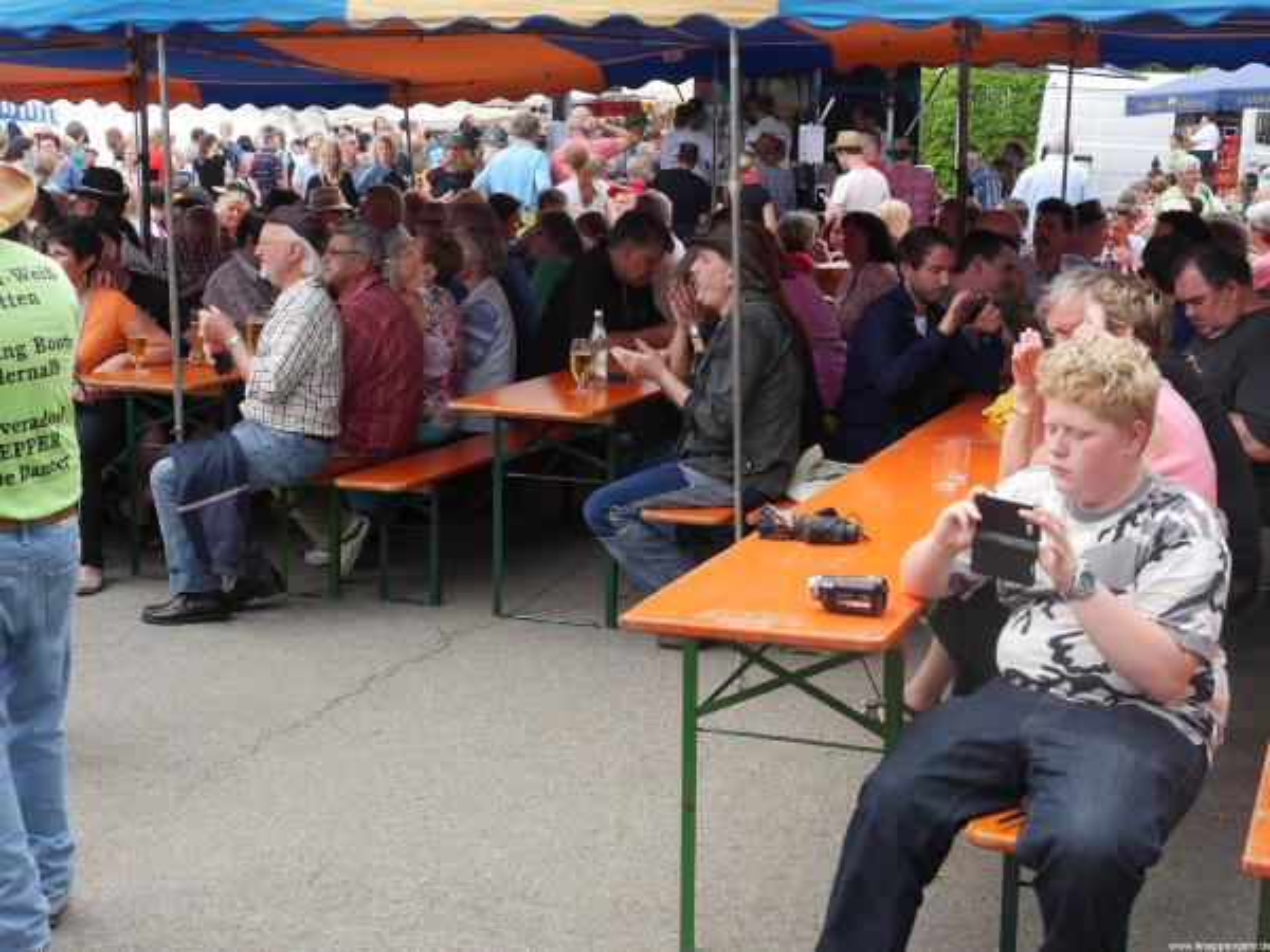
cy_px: 476
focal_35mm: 50
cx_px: 635
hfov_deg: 38.2
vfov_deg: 29.1
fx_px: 1834
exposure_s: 1/125
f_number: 6.3
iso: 200
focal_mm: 25
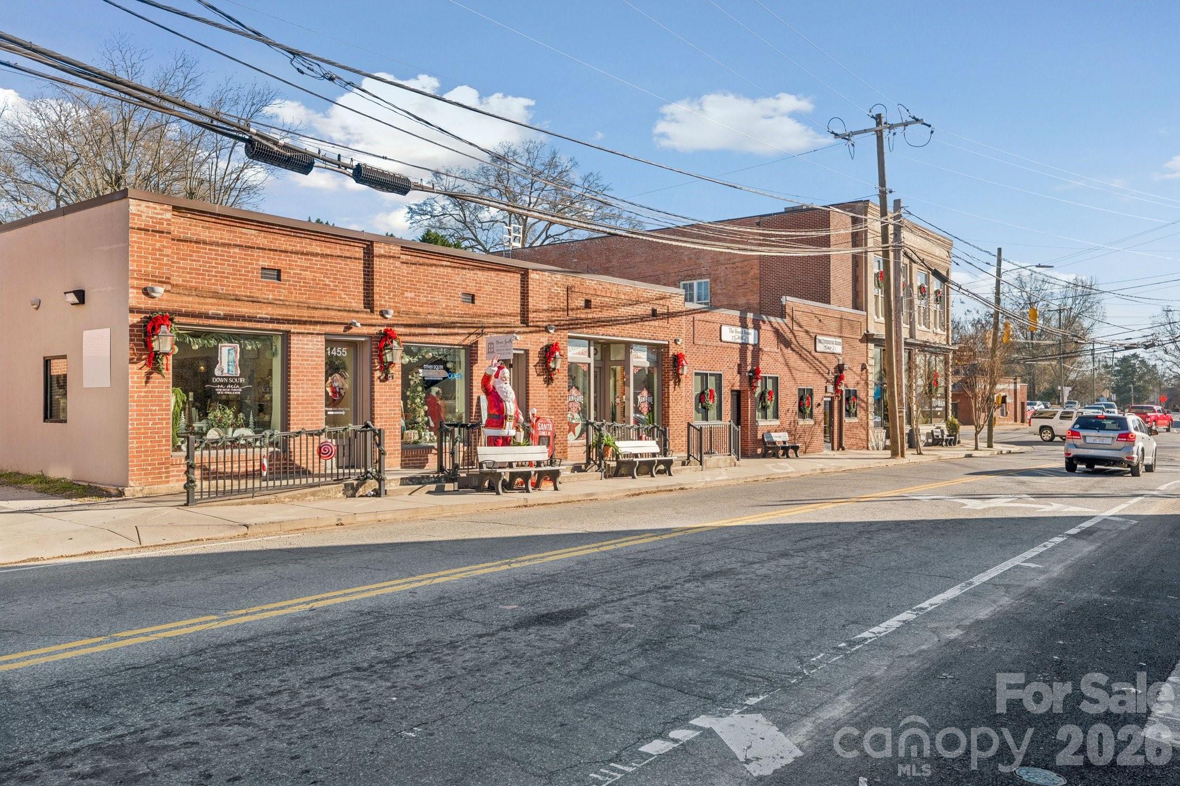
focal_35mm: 26
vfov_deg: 49.5
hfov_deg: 69.4
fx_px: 852
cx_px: 590
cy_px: 393
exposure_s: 1/500
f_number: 8
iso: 400
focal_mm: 26
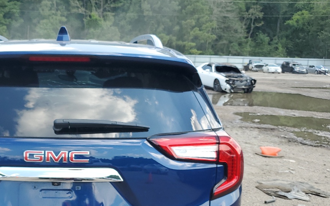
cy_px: 181
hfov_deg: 39.3
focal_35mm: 50
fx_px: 450
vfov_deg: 25.1
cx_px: 85
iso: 50
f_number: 1.5
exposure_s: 1/625
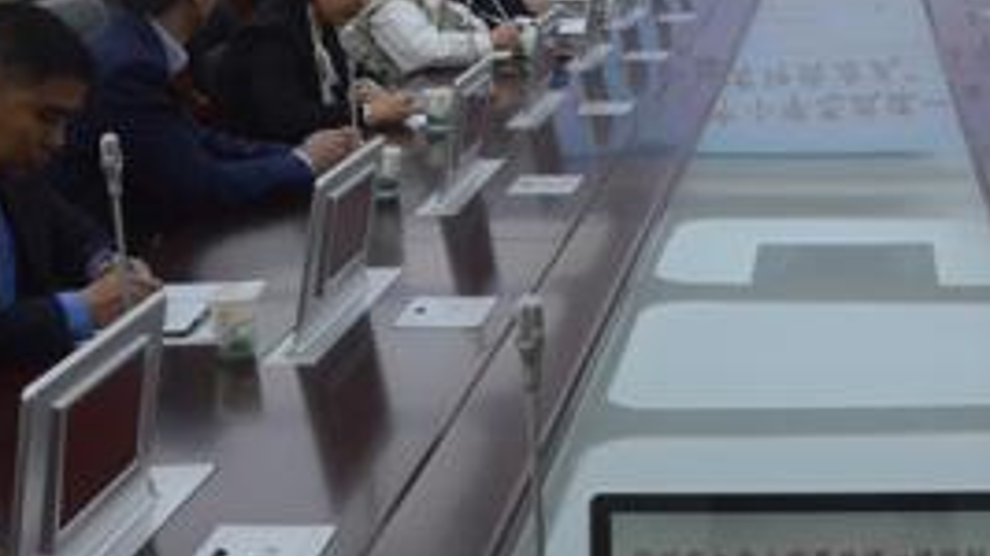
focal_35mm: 74
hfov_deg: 27.8
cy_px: 54
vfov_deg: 16.1
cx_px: 838
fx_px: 1942
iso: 2500
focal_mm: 18
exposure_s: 1/400
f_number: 10
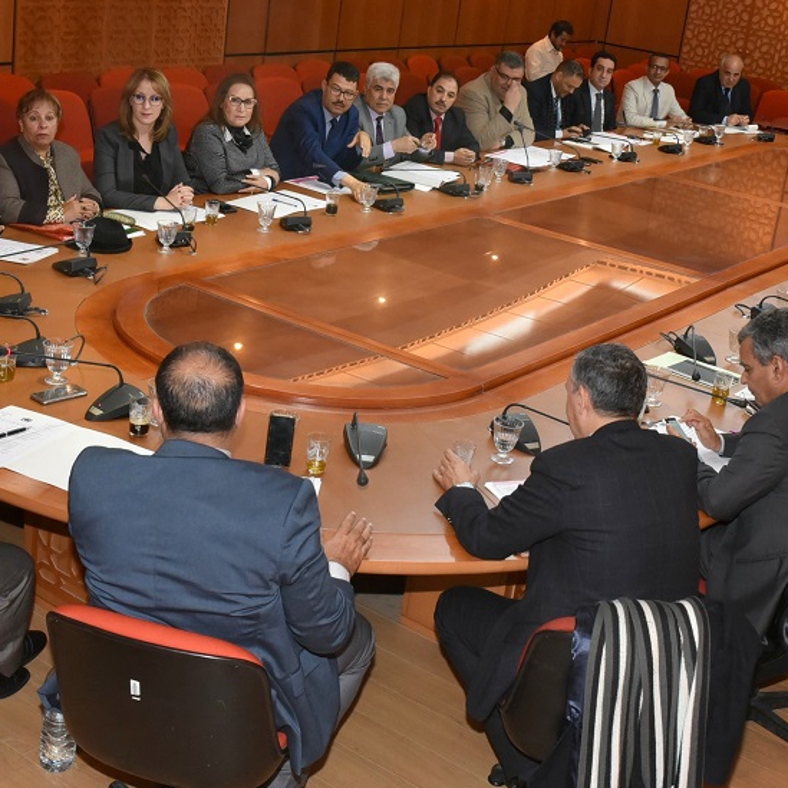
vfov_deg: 31.0
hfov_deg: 31.1
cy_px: 318
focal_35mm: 55
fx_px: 1417
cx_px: 410
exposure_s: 1/60
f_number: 10
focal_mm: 32
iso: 3200
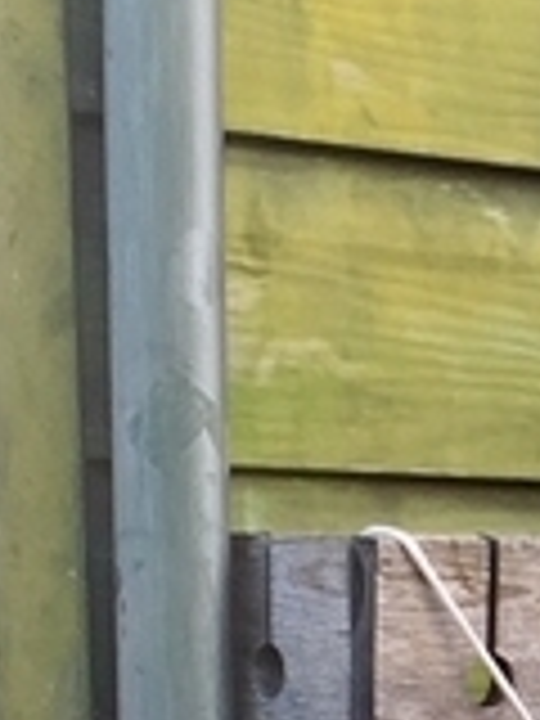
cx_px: 1269
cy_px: 990
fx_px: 3869
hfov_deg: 7.5
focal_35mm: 186
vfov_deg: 10.4
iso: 32
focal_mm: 4.15
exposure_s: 1/60
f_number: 2.2
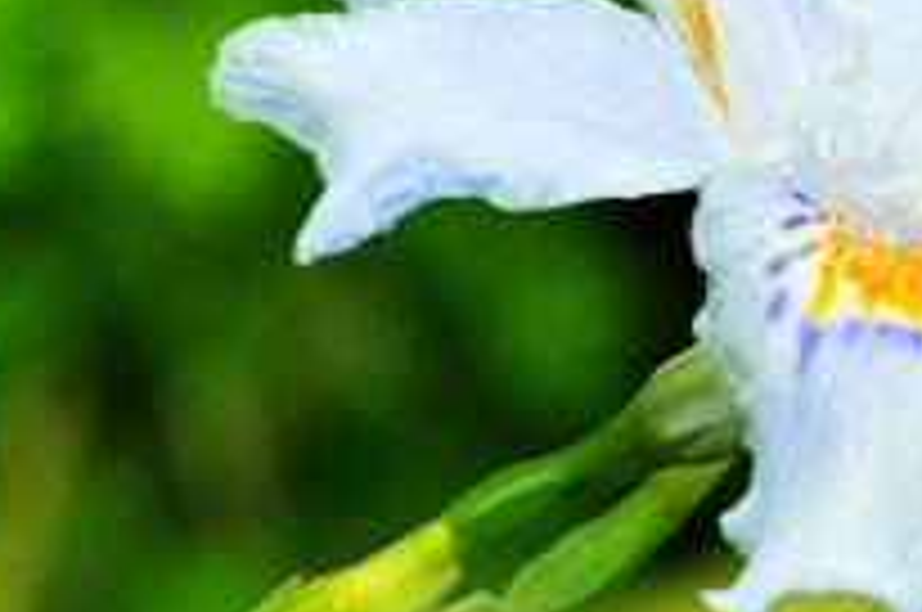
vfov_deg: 4.7
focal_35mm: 293
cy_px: 200
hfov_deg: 7.0
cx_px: 944
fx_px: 7492
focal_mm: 50
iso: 160
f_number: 8
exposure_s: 1/125
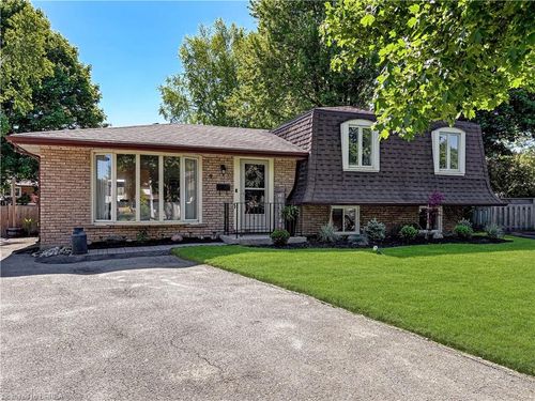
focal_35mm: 26
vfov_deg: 53.1
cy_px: 200
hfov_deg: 67.3
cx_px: 268
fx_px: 402
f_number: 1.6
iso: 50
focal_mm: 5.96
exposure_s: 1/1400
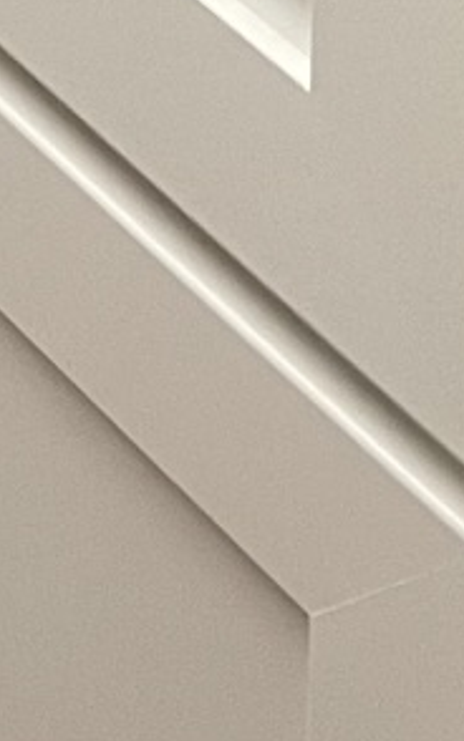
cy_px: -1815
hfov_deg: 6.8
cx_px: -146
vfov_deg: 8.3
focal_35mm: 192
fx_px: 3881
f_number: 1.6
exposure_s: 1/60
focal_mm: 4.2
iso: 100
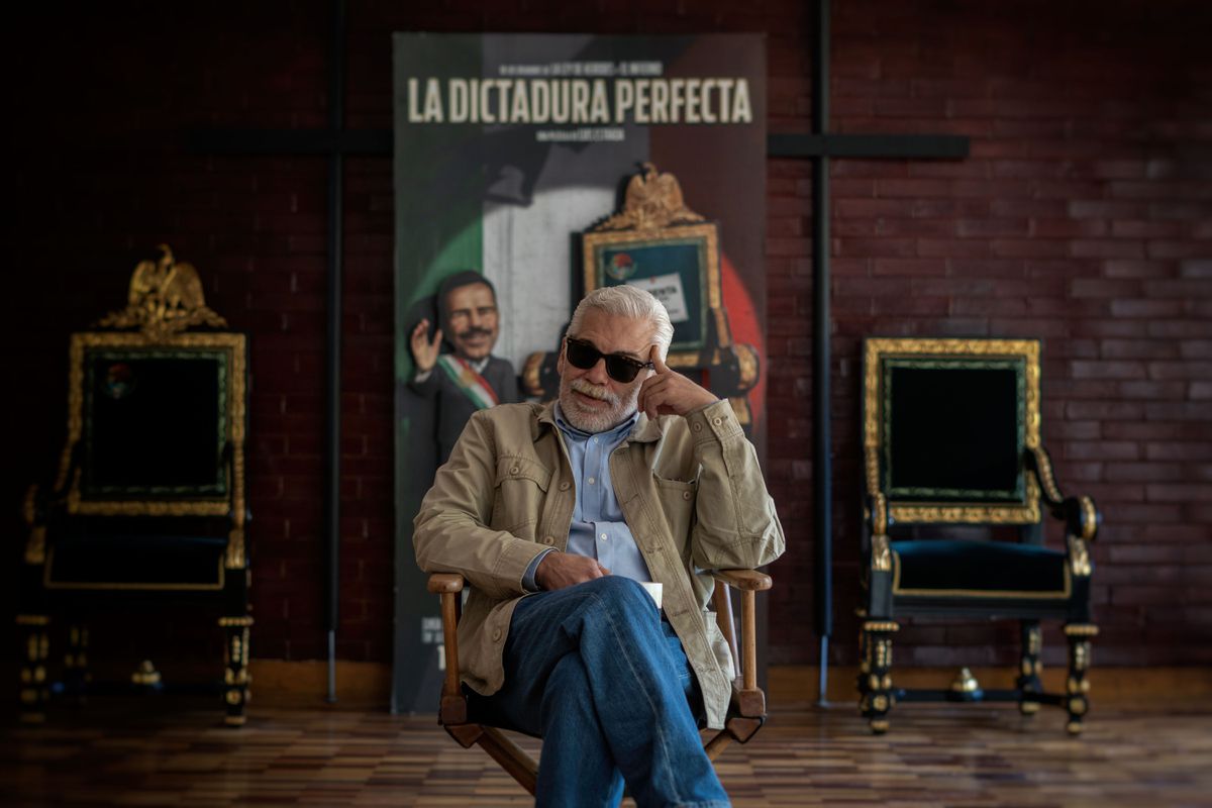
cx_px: 606
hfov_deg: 27.0
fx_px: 2525
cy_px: 404
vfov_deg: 18.2
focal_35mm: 75
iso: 200
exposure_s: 1/80
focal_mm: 50
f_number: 2.2
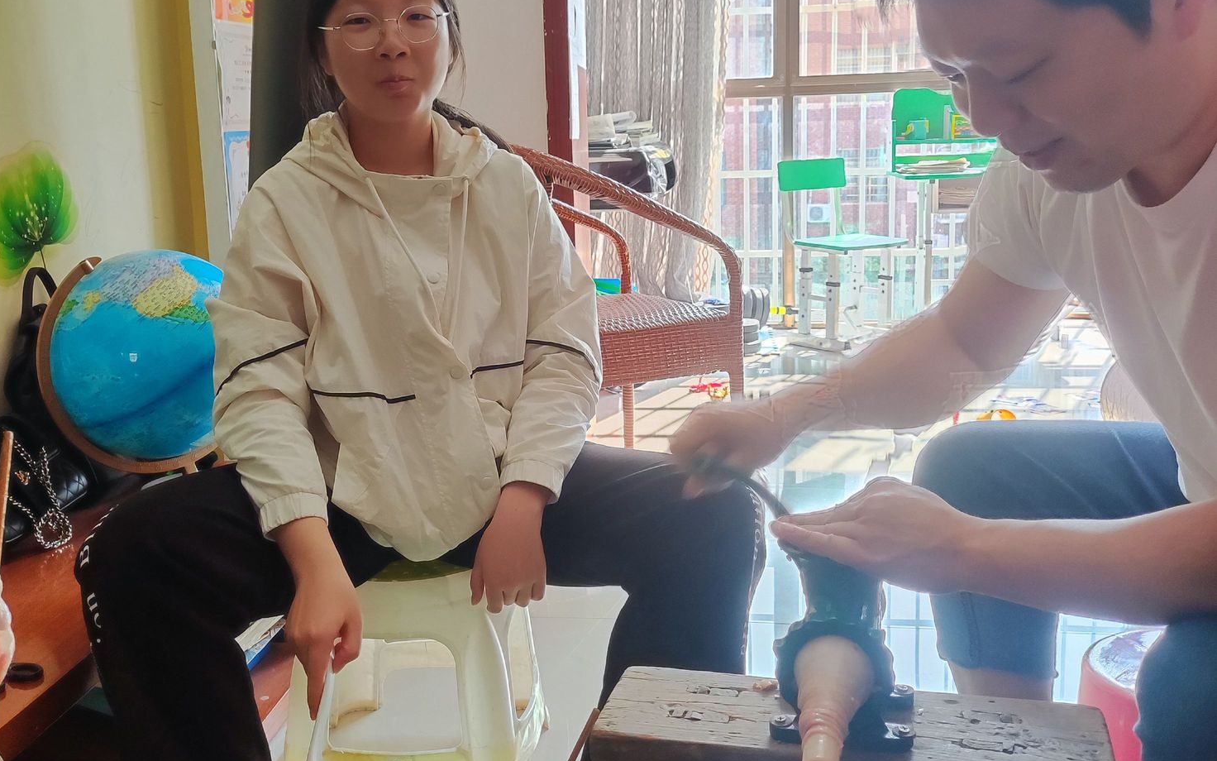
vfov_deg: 35.1
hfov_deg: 54.0
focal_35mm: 36
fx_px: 1194
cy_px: 280
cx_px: 598
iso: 110
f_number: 1.79
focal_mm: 4.71
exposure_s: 1/100
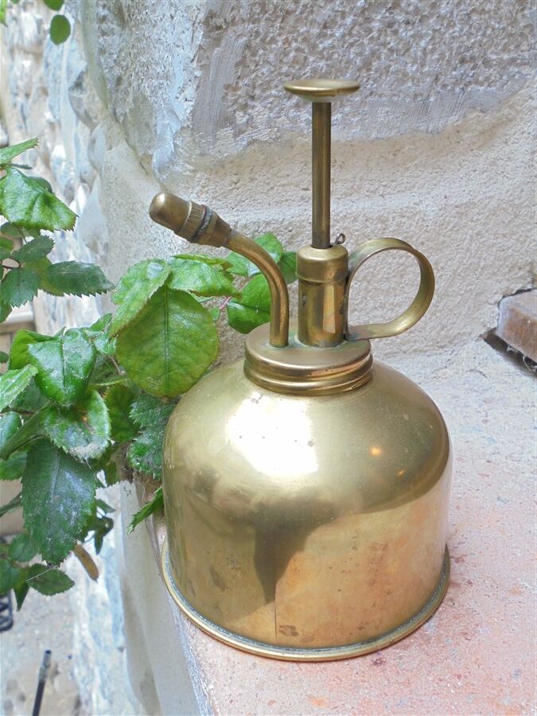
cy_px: 358
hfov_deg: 37.7
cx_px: 268
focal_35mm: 38
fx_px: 786
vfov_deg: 49.0
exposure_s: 1/40
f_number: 4.2
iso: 100
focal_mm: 6.9
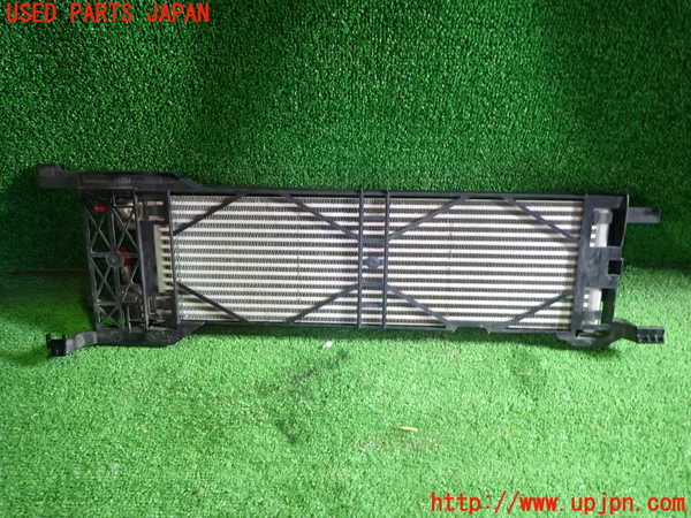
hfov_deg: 69.4
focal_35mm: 25
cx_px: 346
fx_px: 499
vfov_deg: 54.9
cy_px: 259
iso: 250
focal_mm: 4.5
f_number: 2
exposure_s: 1/30
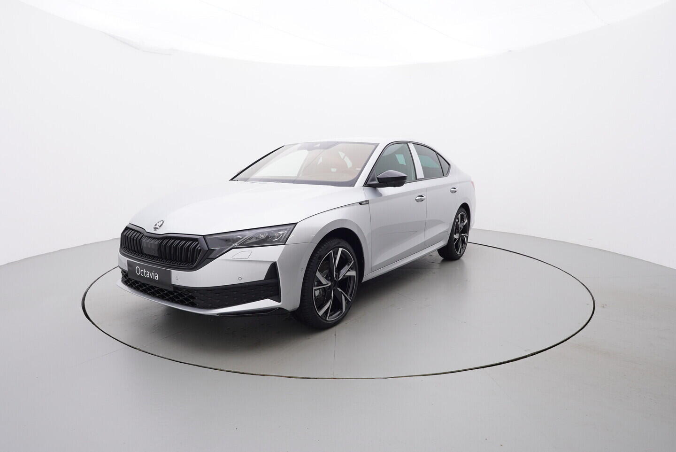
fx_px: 423
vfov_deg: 56.2
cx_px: 338
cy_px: 226
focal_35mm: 22
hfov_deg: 77.3
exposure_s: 1/80
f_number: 5
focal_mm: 15
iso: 200
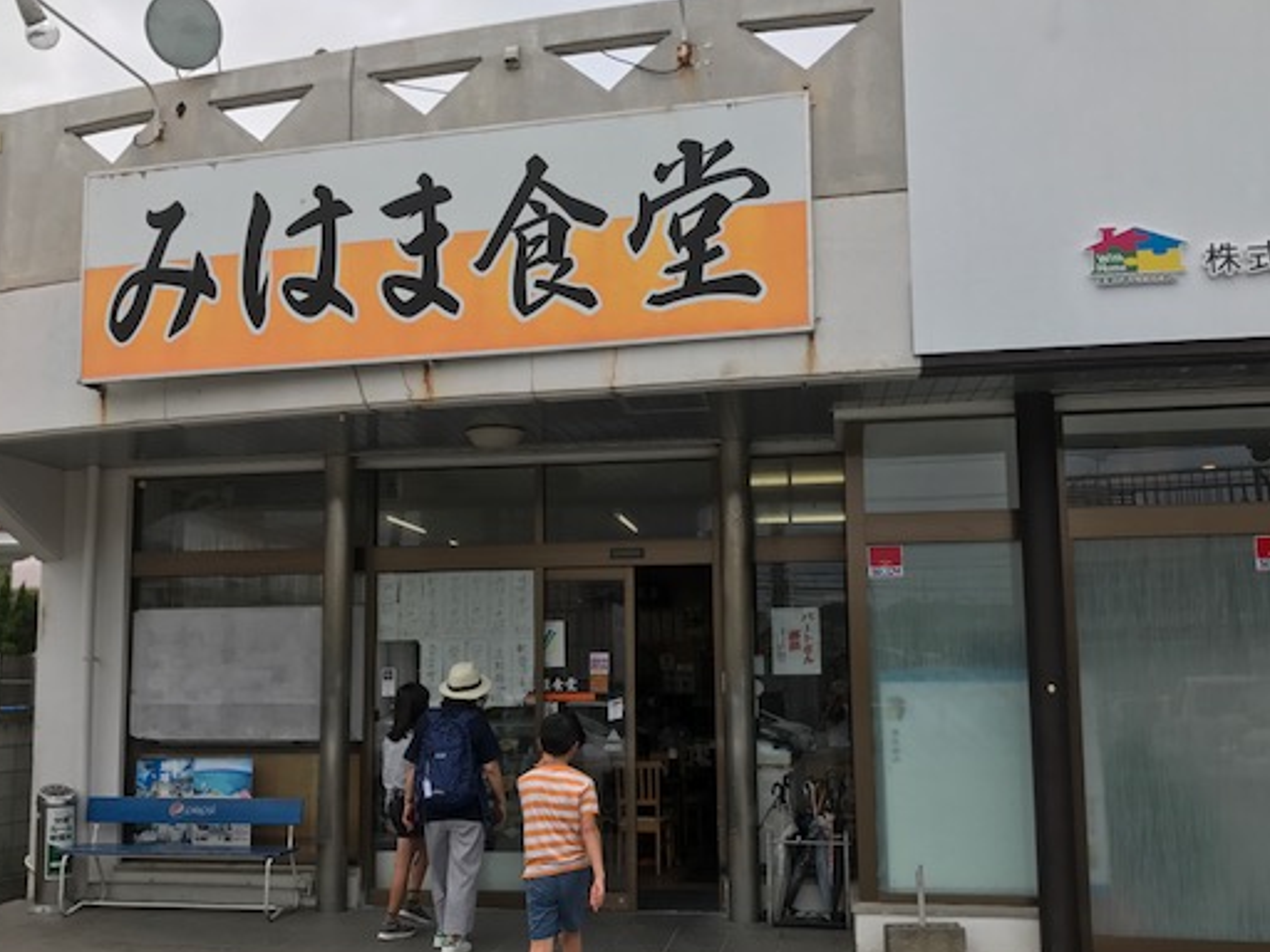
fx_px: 1284
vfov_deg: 40.6
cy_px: 548
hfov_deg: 52.6
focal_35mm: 35
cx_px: 598
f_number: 1.8
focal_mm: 3.99
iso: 20
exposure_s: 1/2591
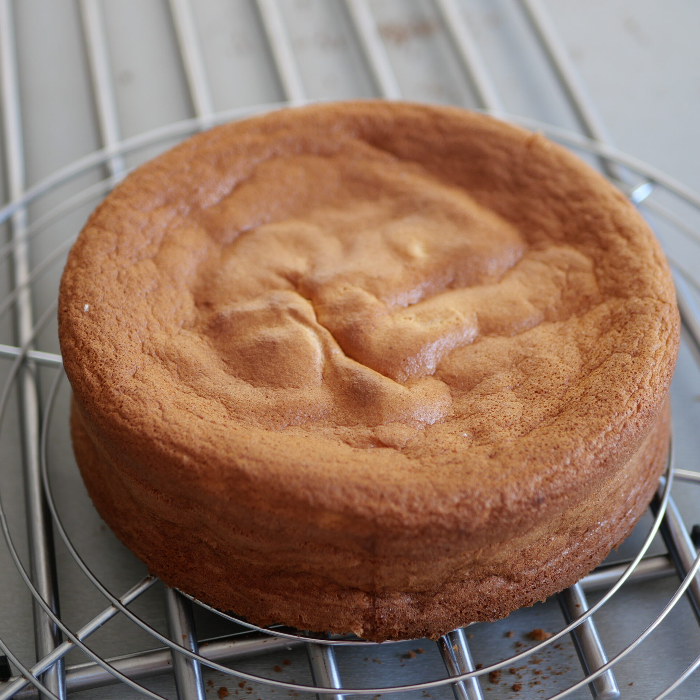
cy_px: 350
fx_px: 1350
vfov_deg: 29.1
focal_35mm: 59
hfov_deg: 29.1
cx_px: 361
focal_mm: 25
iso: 200
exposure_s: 1/125
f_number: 2
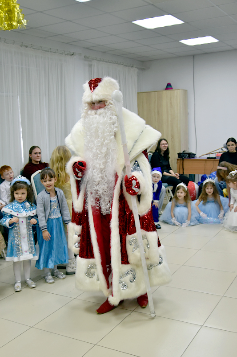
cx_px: 118
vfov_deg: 51.3
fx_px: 371
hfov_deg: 35.4
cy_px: 178
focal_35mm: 38
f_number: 4.5
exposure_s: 1/80
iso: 400
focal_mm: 25
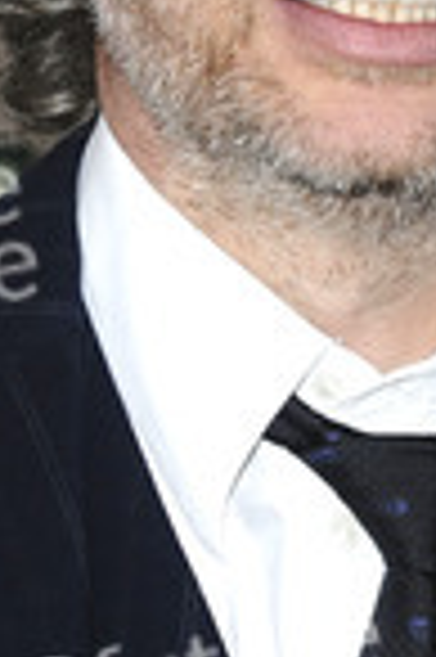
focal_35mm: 411
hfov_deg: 3.3
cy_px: 50
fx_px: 7484
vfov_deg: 5.0
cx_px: 299
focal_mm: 100
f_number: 4.5
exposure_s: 1/200
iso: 200
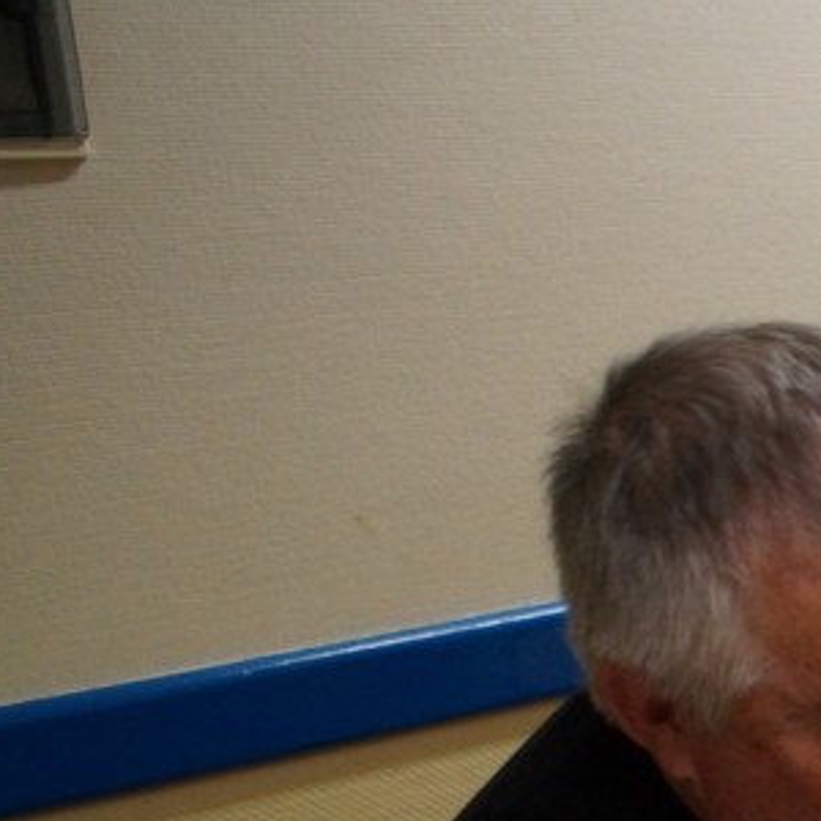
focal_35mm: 87
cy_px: 733
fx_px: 2334
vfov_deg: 19.6
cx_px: 1366
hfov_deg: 17.2
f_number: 4
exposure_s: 1/125
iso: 1600
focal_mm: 20
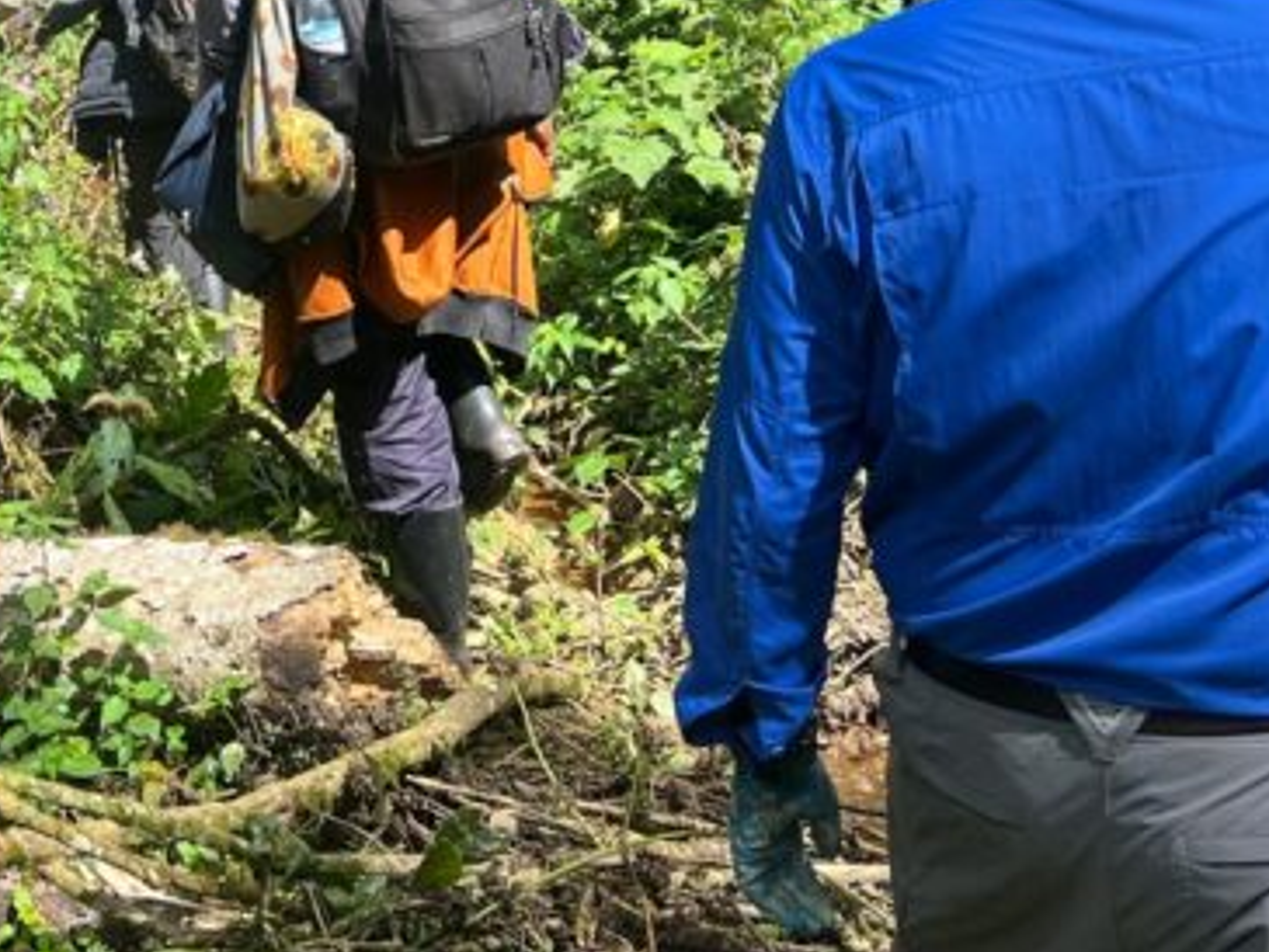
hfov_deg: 25.4
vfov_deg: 19.6
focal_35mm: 73
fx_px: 2677
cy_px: 10
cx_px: 3
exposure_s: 1/924
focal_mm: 5.7
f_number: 1.5
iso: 50
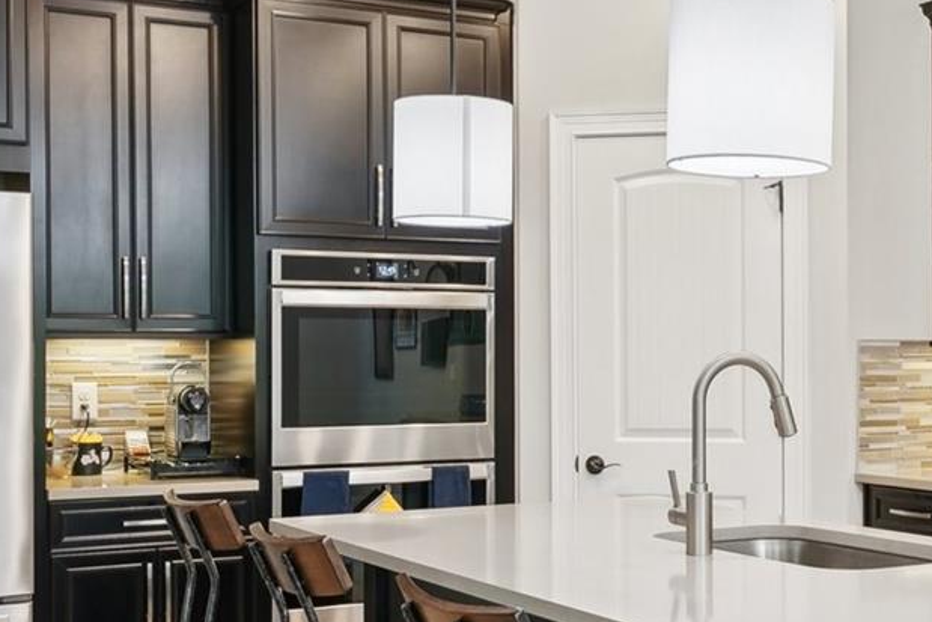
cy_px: 345
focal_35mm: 62
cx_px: 753
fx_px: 1605
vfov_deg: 21.9
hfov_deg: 31.5
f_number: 8
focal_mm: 24
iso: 640
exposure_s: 1/15
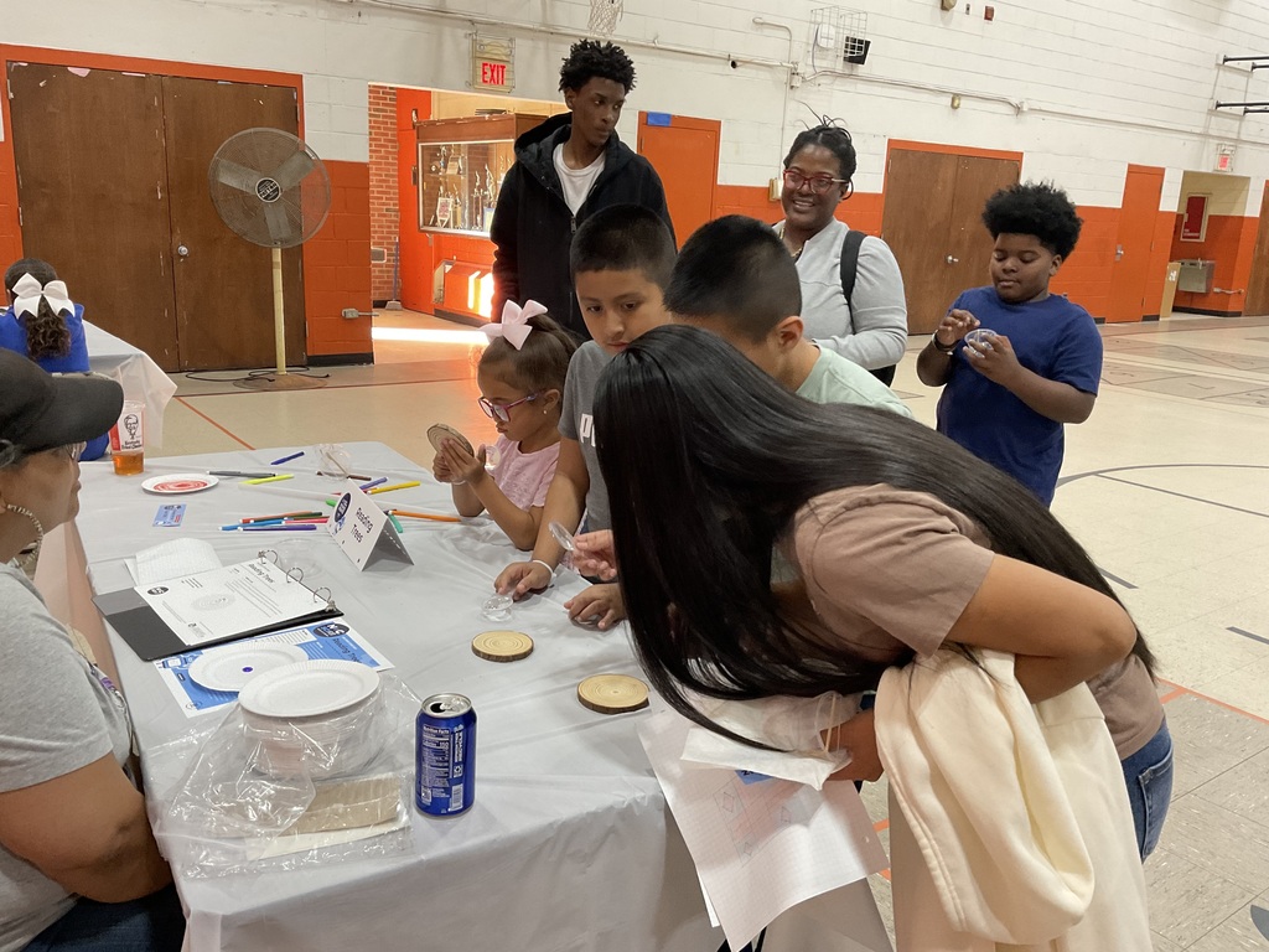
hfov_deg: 61.7
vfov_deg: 48.2
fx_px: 1063
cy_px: 476
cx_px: 634
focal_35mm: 29
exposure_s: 1/60
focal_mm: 3
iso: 125
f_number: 1.8
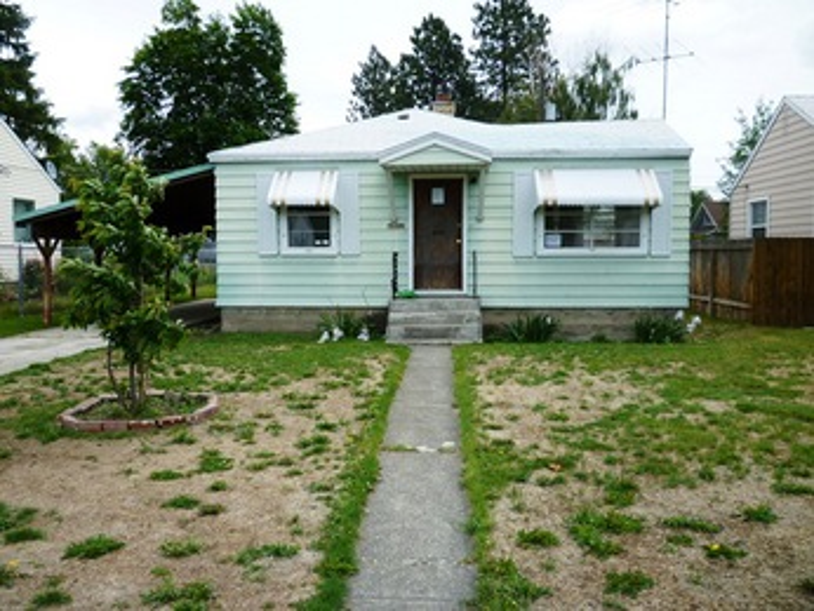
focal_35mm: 29
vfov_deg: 48.3
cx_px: 407
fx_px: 682
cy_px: 306
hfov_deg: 61.6
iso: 80
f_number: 3.5
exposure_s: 1/500
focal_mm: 5.2
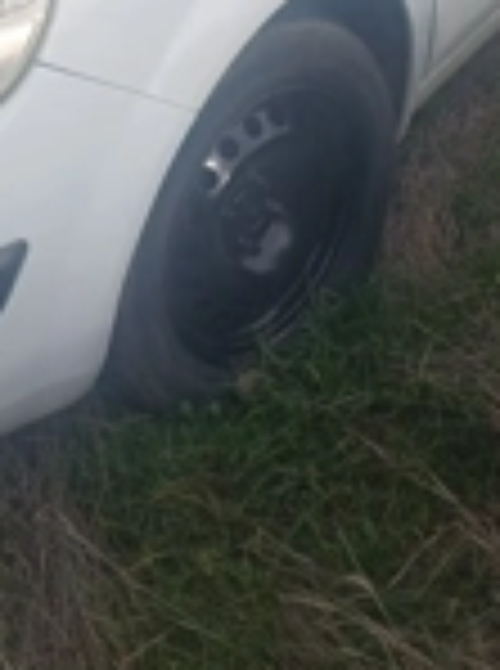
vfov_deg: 25.0
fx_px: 1354
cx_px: 149
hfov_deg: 20.8
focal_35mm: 70
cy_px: -144
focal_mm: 3.98
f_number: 1.8
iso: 20
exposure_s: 1/278
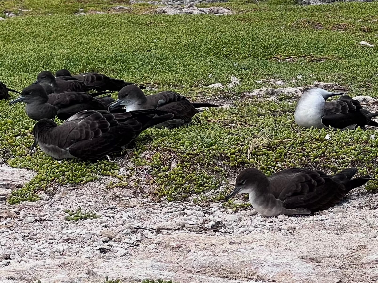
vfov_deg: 19.1
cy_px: 142
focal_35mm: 77
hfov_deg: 25.3
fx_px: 841
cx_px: 189
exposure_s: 1/821
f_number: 2.8
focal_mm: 9
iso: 32
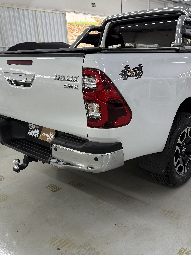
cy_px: 125
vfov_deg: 55.3
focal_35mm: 33
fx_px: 243
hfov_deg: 42.4
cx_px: 127
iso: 160
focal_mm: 6.76
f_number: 1.78
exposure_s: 1/121
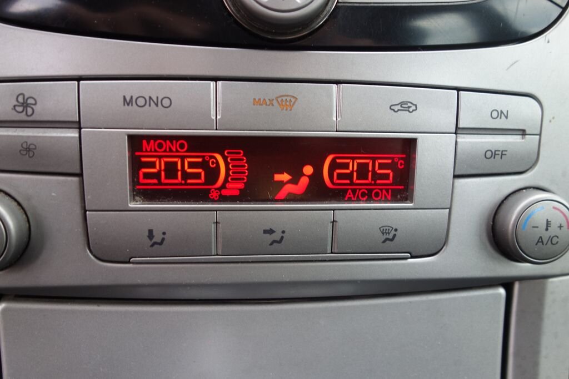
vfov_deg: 46.4
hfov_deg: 65.5
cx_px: 284
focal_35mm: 28
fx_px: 443
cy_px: 190
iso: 125
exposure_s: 1/30
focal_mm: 10.4
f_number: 2.2
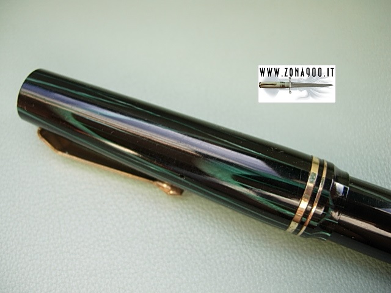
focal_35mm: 36
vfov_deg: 39.7
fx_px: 407
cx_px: 196
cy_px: 146
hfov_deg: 51.4
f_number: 2.7
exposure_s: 1/29.3
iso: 50
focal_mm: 7.5
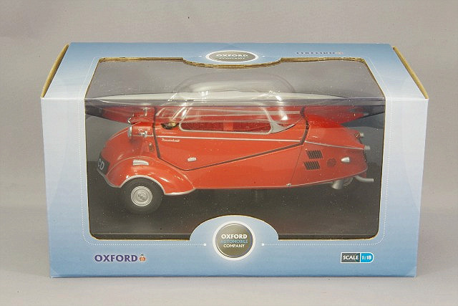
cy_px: 153
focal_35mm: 94
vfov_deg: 14.6
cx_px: 229
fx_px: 1196
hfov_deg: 21.7
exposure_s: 1
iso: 400
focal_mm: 63
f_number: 32
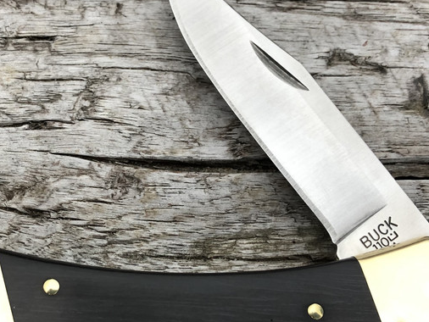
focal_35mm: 59
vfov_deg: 24.8
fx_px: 732
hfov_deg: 32.6
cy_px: 175
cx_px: 166
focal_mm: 3.99
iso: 25
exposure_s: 1/30
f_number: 1.8
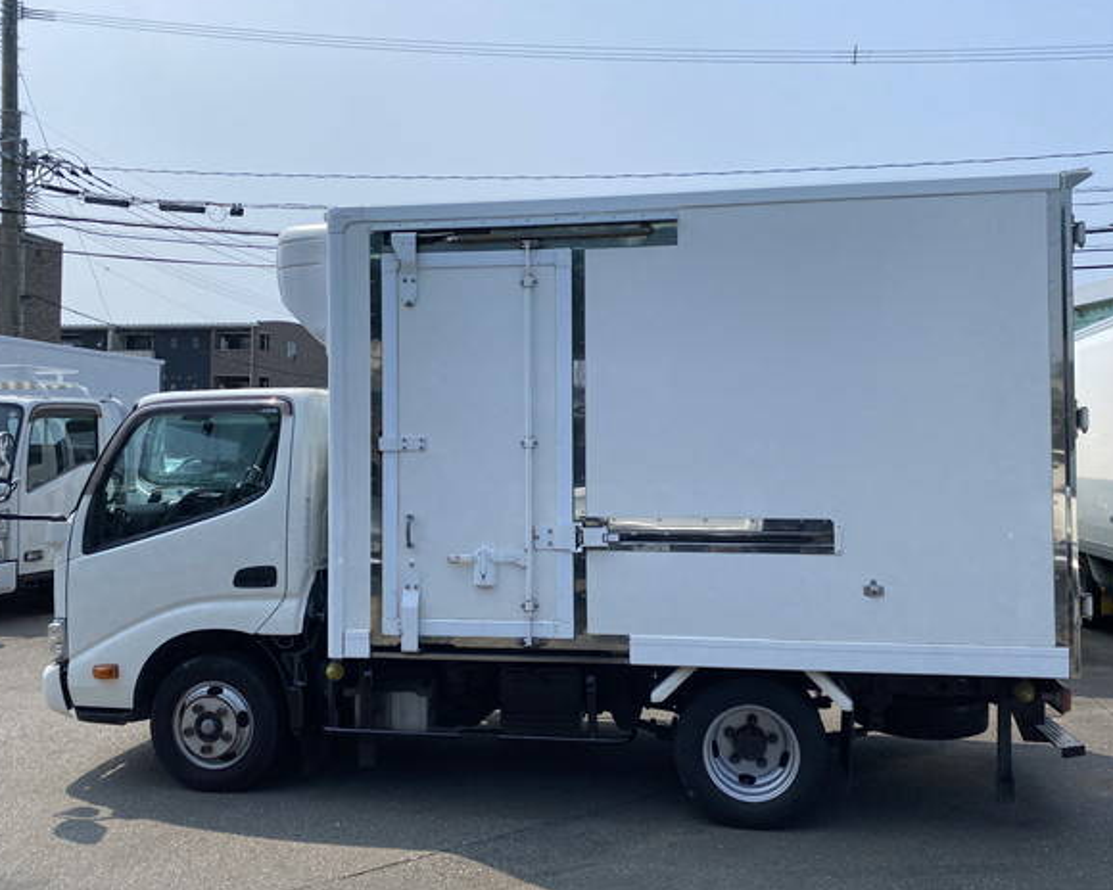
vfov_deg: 51.5
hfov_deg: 62.2
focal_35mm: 28
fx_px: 922
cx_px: 585
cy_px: 449
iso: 32
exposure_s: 1/4808
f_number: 1.8
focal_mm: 4.25
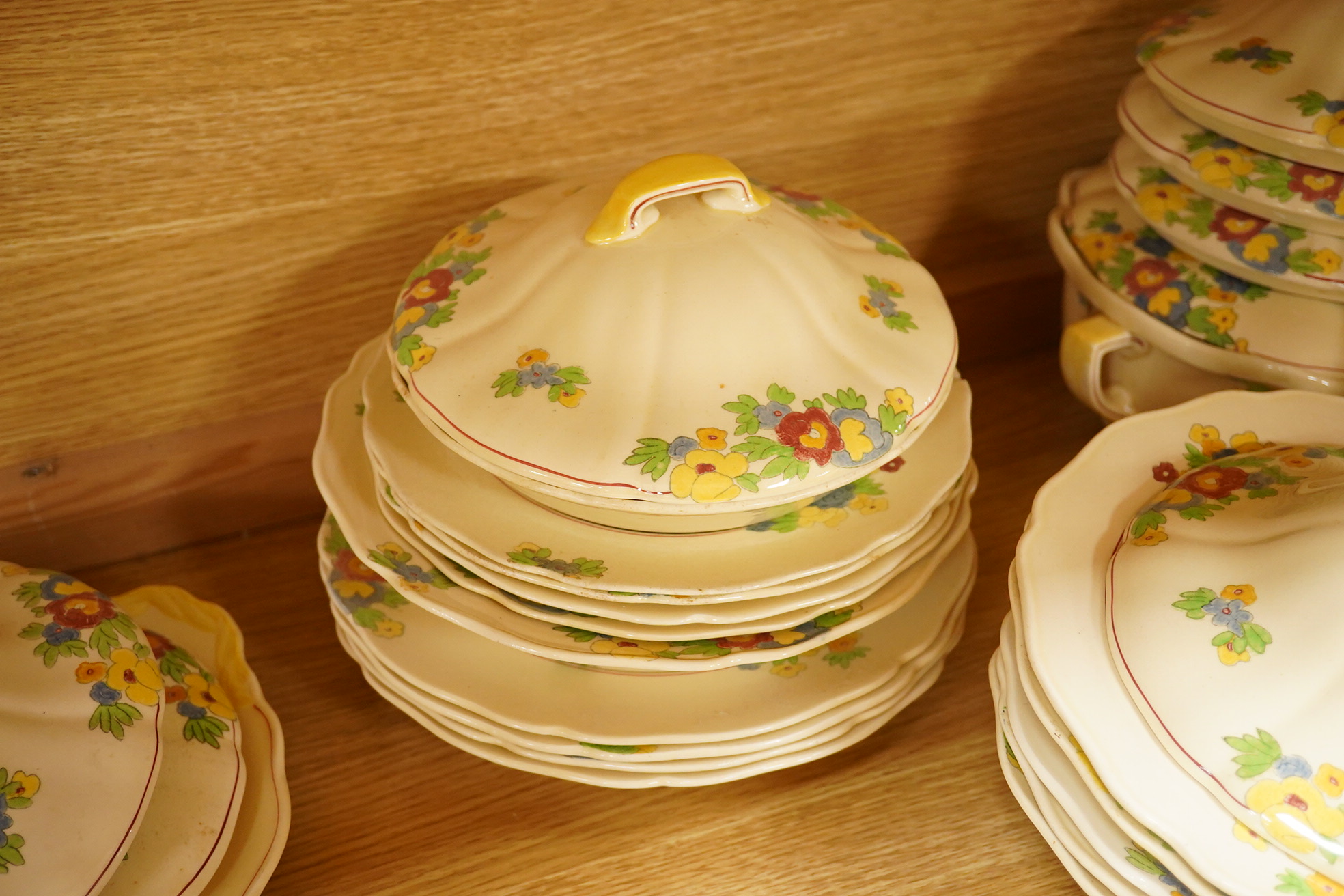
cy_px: 448
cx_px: 672
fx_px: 1680
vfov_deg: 29.9
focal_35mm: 45
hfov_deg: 43.6
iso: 2500
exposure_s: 1/80
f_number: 6.3
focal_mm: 30
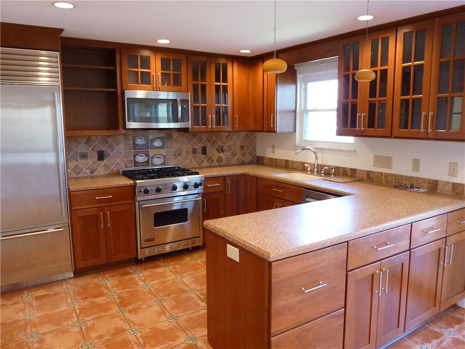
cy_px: 174
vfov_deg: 54.9
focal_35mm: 25
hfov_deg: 69.4
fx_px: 336
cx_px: 232
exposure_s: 1/25
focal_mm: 4.1
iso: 400
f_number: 3.3
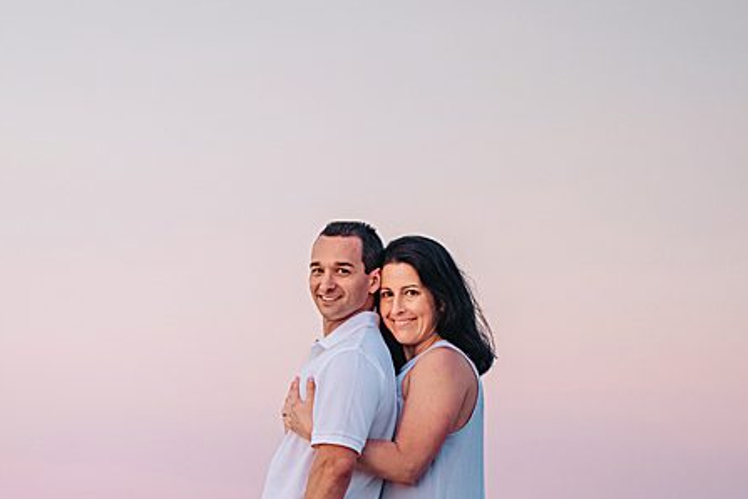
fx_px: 4592
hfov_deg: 9.3
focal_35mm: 221
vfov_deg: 6.2
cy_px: 451
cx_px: 107
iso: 400
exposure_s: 1/1600
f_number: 1.4
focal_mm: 105
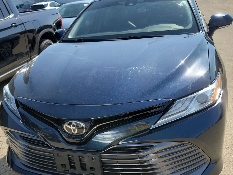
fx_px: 229
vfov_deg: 41.8
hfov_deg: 53.8
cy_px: 92
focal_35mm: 34
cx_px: 103
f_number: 1.8
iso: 50
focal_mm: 6.7
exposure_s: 1/516
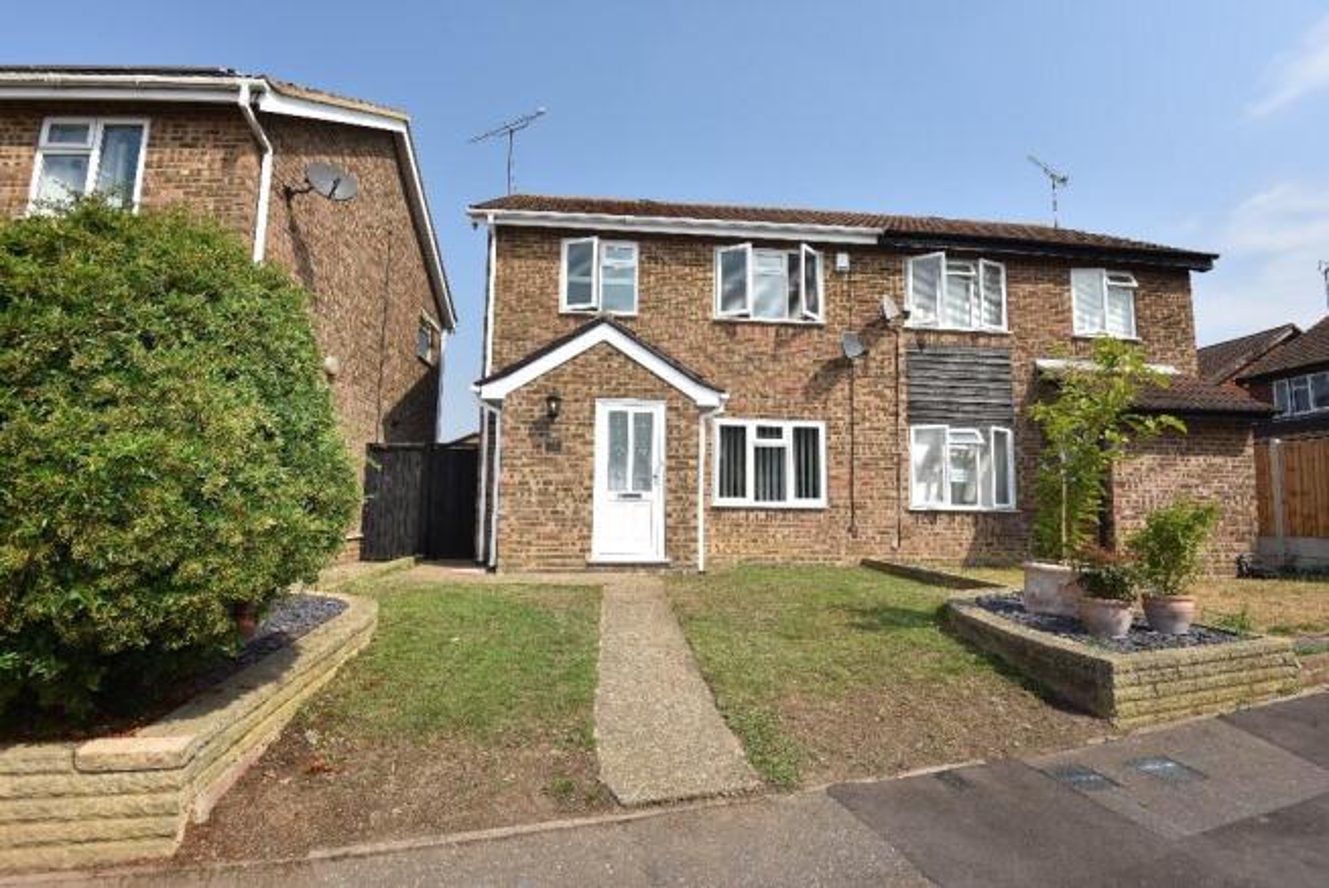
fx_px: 591
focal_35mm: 16
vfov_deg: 73.8
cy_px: 444
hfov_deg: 96.7
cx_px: 664
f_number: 10
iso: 100
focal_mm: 16
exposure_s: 1/200
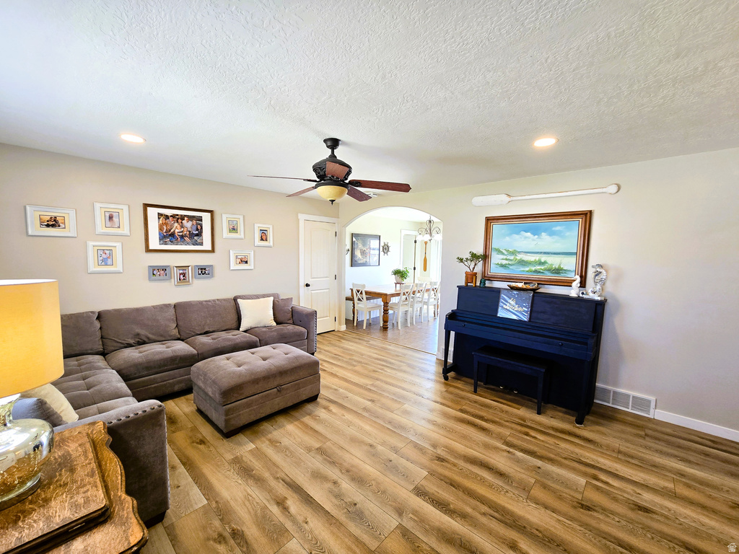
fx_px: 278
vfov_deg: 89.9
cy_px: 277
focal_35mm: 13
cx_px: 370
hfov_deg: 106.2
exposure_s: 1/60
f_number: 2.2
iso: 100
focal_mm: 2.2
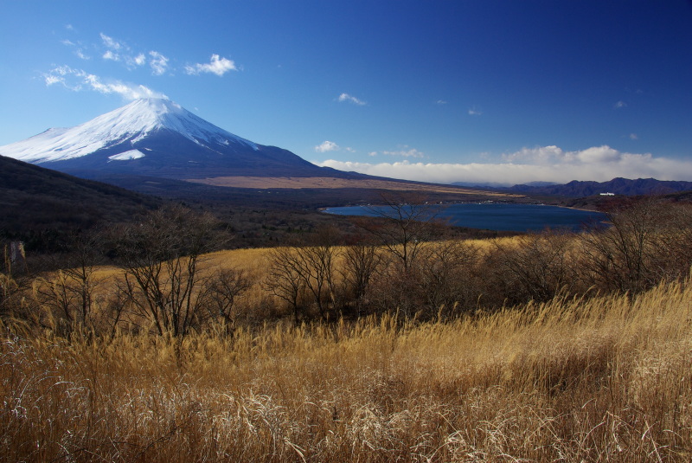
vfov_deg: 47.7
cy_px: 232
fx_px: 523
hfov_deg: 67.0
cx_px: 346
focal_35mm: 27
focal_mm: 18.13
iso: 200
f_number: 16
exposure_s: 1/30
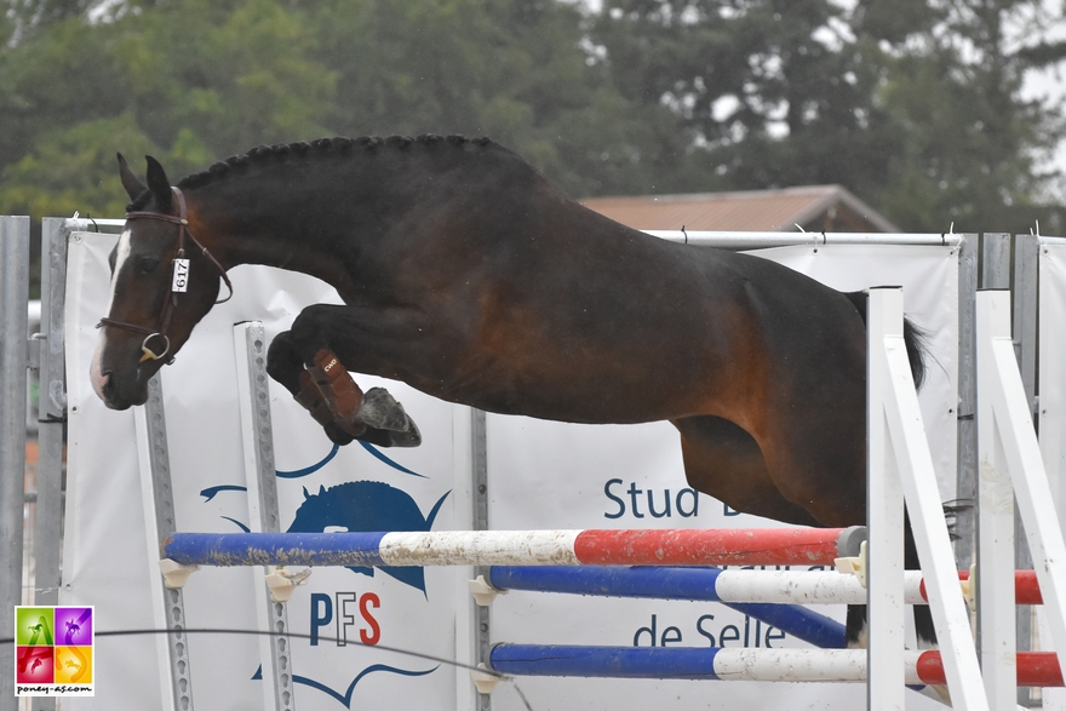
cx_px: 533
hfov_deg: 11.2
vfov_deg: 7.5
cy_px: 356
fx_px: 5419
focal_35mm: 183
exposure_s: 1/1500
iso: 1800
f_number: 4.8
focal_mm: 122
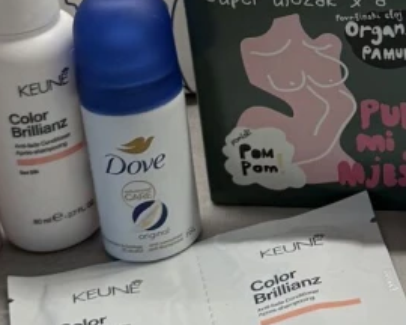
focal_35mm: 139
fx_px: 1670
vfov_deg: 10.8
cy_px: -105
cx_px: 647
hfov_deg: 13.0
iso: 125
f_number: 1.78
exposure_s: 1/121
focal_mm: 6.76
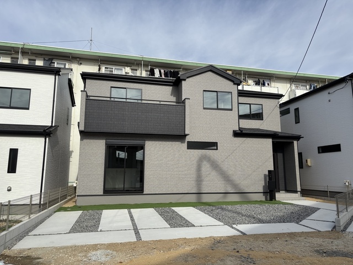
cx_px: 176
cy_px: 132
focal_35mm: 26
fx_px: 265
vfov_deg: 53.1
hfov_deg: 67.3
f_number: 1.6
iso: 50
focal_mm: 5.96
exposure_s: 1/3413
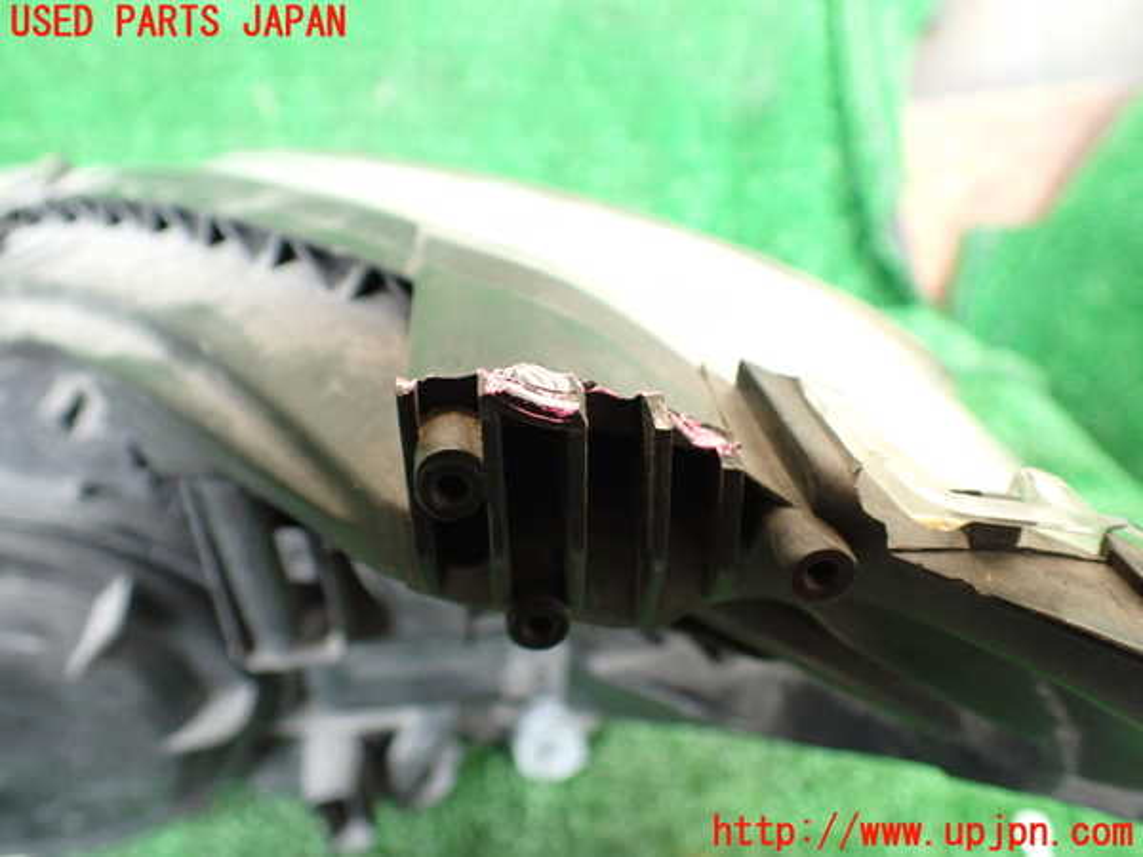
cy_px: 428
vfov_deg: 46.8
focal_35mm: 30
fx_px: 991
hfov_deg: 60.0
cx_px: 572
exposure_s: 1/125
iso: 640
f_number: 2.3
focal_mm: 5.4
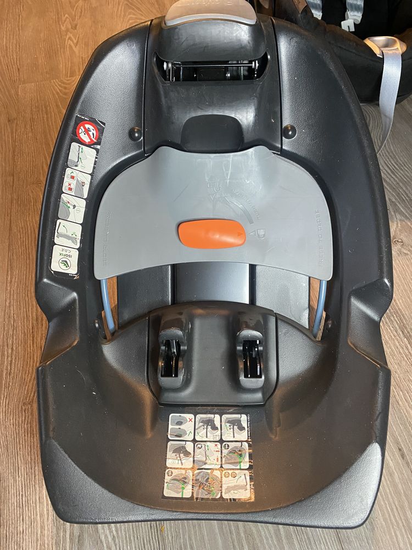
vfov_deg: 67.3
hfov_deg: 53.1
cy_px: 275
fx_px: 413
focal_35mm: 26
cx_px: 206
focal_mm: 4.25
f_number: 1.8
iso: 500
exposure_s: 1/50
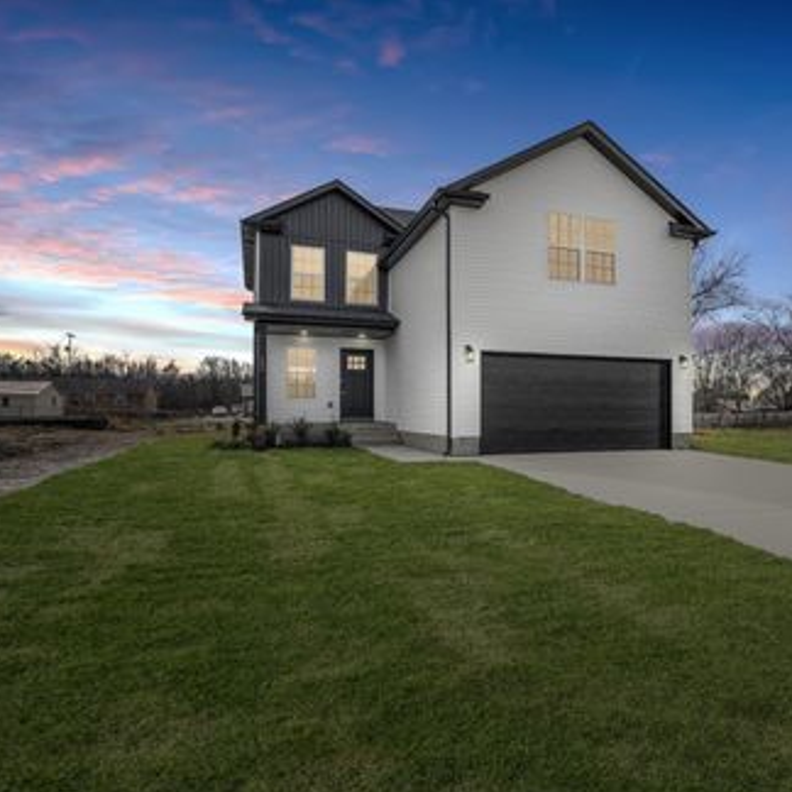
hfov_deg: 71.4
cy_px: 405
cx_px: 474
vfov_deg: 72.1
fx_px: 544
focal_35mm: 21
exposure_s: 1/1000
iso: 640
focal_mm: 16
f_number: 5
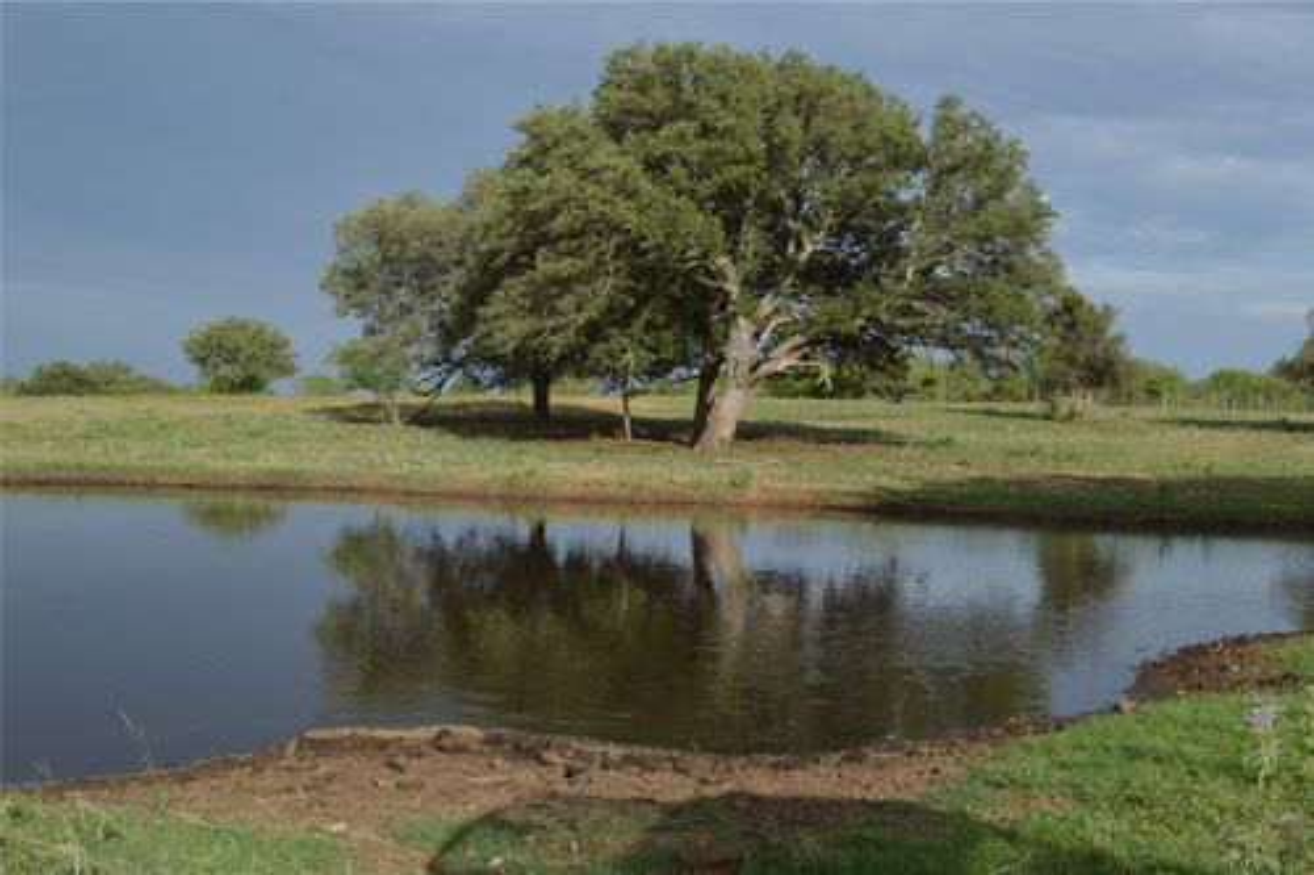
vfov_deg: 30.8
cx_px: 657
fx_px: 1587
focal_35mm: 44
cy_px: 438
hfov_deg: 45.0
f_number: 7.1
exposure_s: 1/200
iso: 100
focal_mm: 29
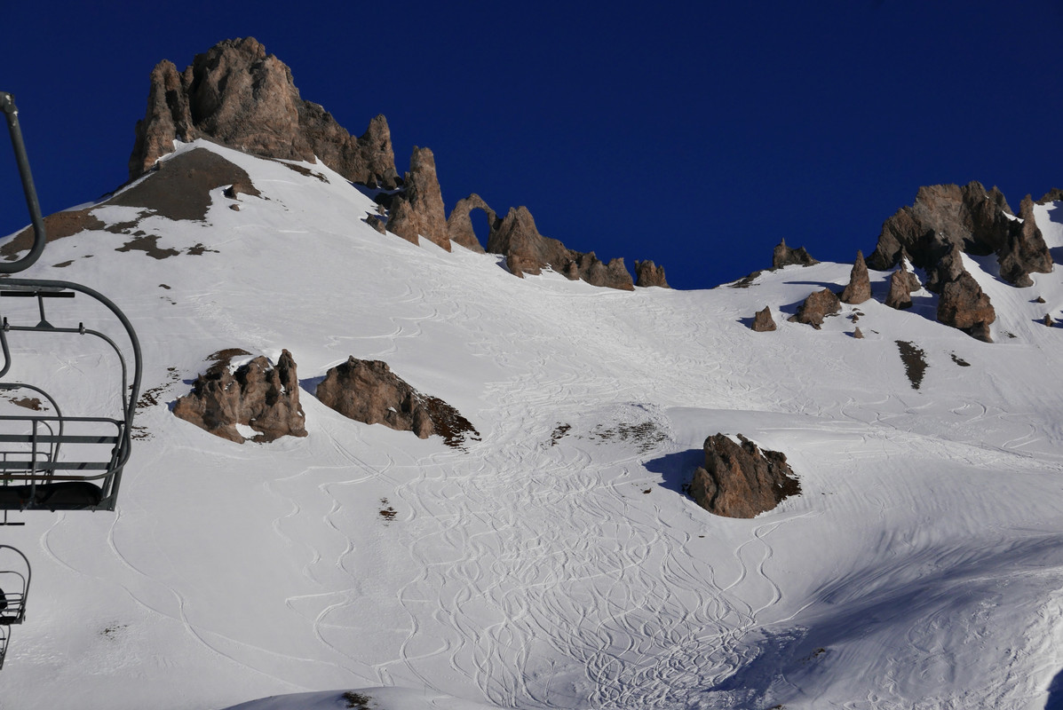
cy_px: 355
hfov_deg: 27.0
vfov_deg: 18.2
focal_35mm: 75
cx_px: 532
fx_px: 2216
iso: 200
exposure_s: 1/2500
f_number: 8
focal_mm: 34
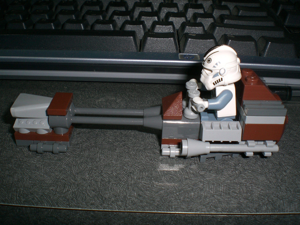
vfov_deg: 37.7
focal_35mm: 38
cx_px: 150
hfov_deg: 49.0
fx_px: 329
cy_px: 112
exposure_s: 1/60
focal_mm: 6.3
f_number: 4.4
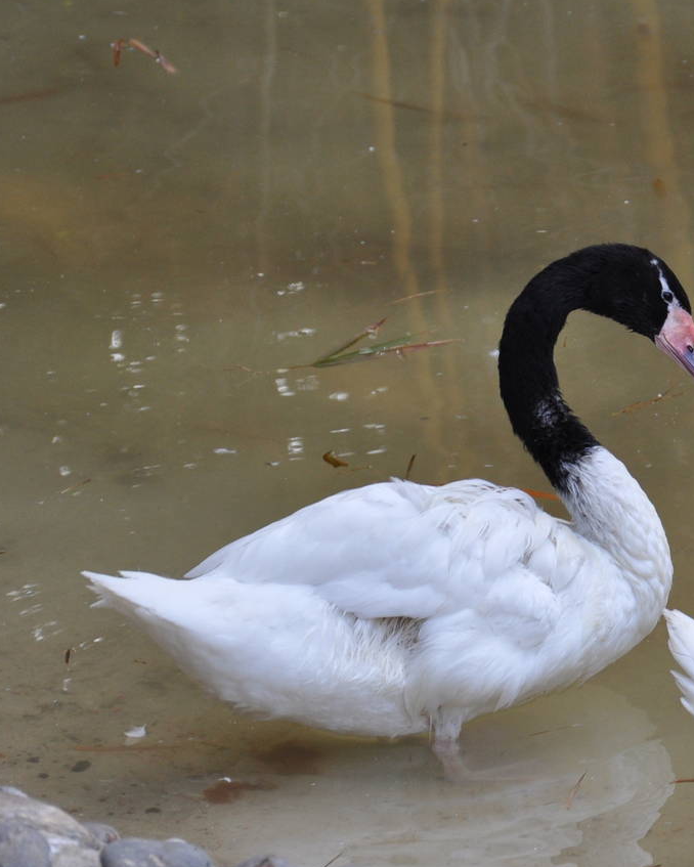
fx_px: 7158
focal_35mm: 279
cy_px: 408
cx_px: 600
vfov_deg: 6.9
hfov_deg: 5.5
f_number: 5.6
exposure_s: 1/250
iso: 500
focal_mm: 105
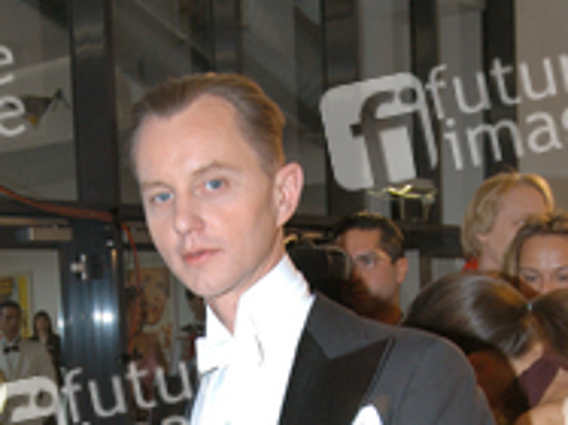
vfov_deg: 18.3
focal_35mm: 74
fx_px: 1213
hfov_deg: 26.2
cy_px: 574
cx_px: 200
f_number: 5.6
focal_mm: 24
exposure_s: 1/60
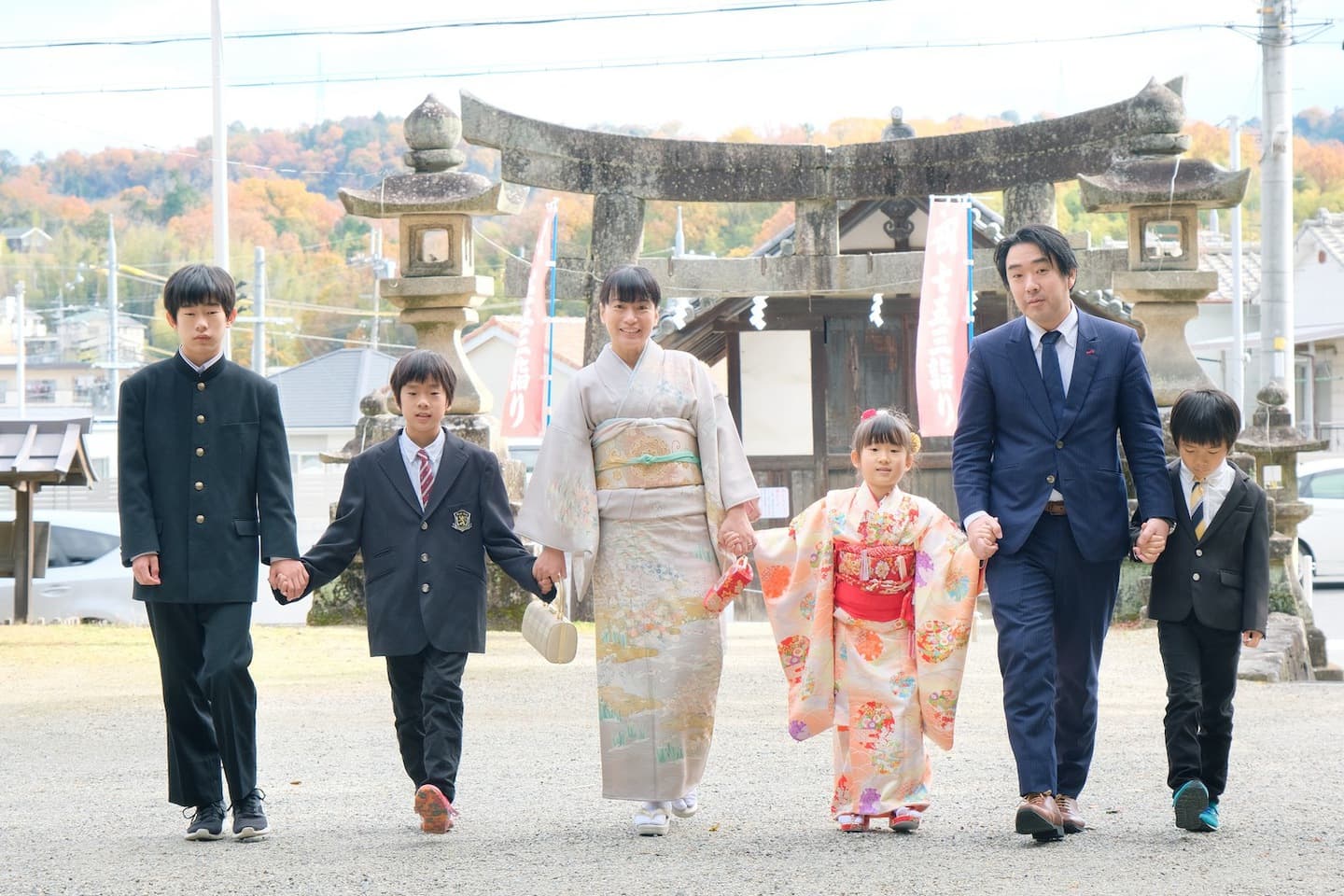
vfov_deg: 14.4
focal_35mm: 95
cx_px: 672
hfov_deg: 21.5
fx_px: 3546
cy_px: 448
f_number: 6.4
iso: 800
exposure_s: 1/200
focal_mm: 63
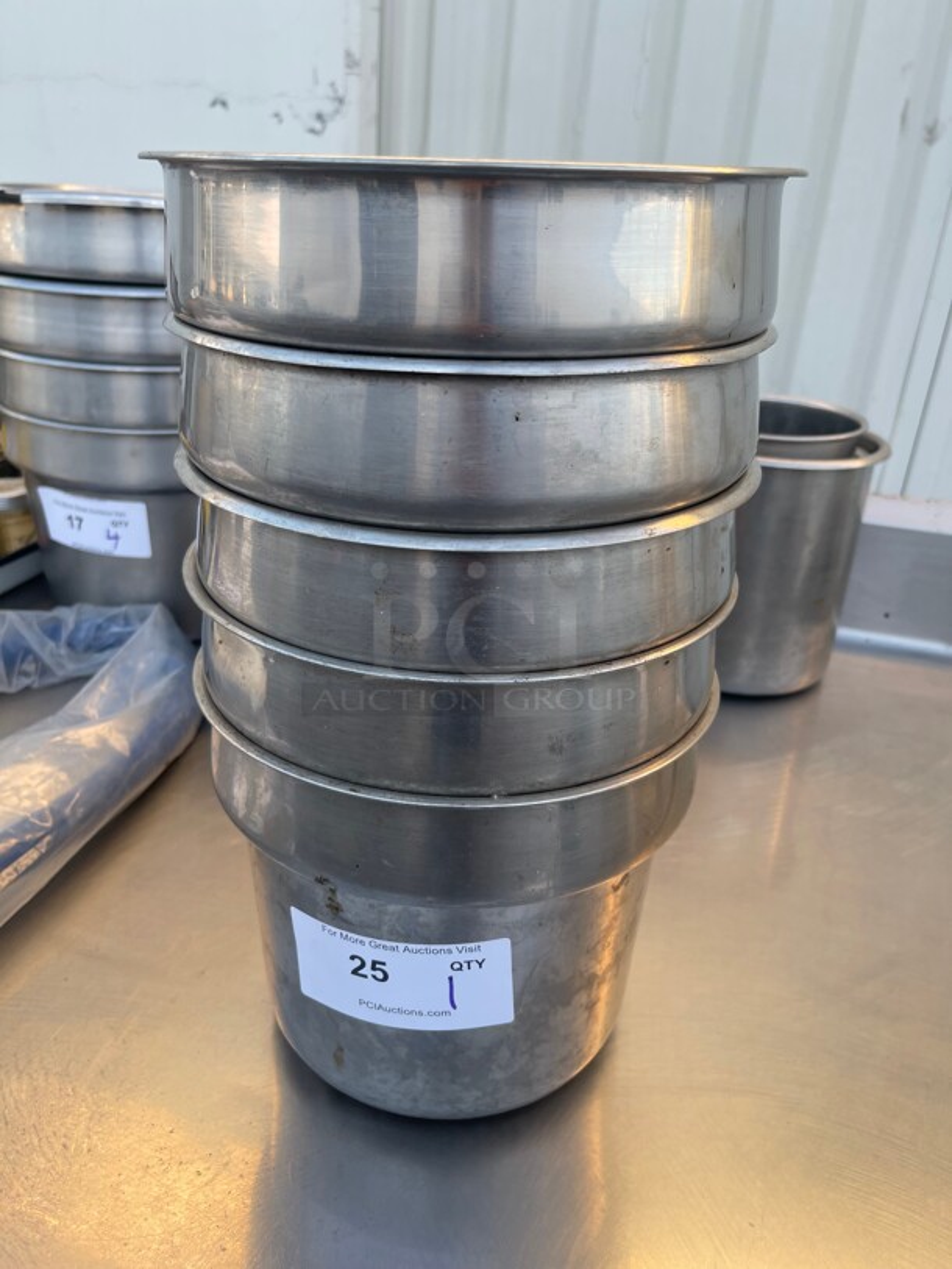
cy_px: 634
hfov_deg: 53.1
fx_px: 953
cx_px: 476
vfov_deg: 67.3
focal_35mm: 26
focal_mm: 5.1
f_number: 1.6
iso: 32
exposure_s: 1/283
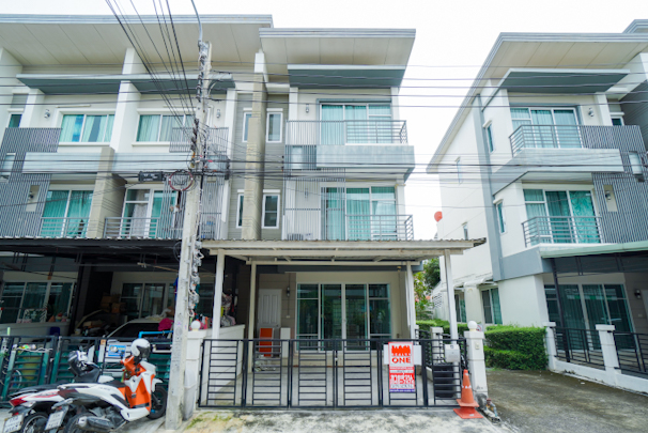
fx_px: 342
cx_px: 326
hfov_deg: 86.9
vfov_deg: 64.6
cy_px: 219
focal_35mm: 19
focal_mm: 12
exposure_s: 1/125
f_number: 4.5
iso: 100
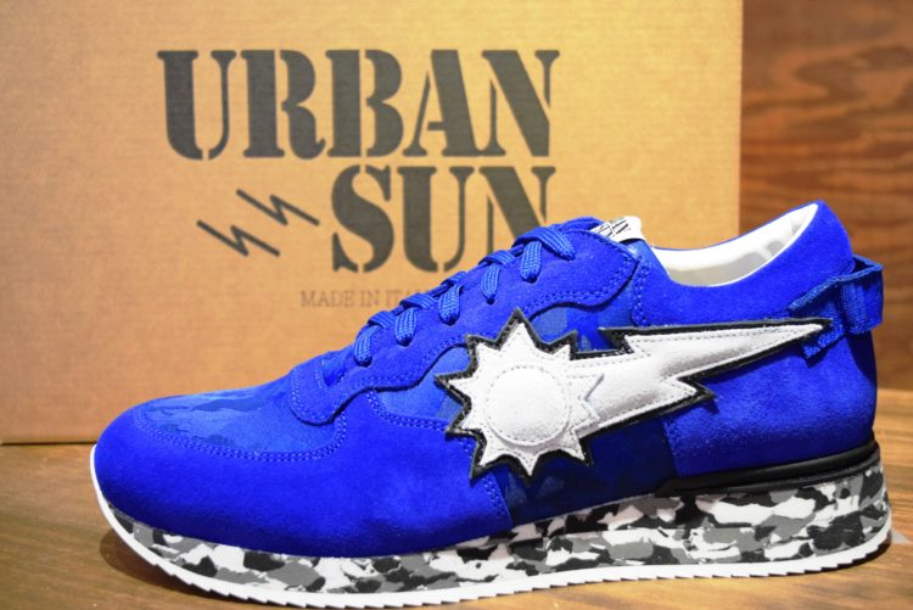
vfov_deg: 29.9
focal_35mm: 45
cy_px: 305
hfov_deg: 43.6
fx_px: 1142
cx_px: 456
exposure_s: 1/60
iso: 3200
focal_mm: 30
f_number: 4.2
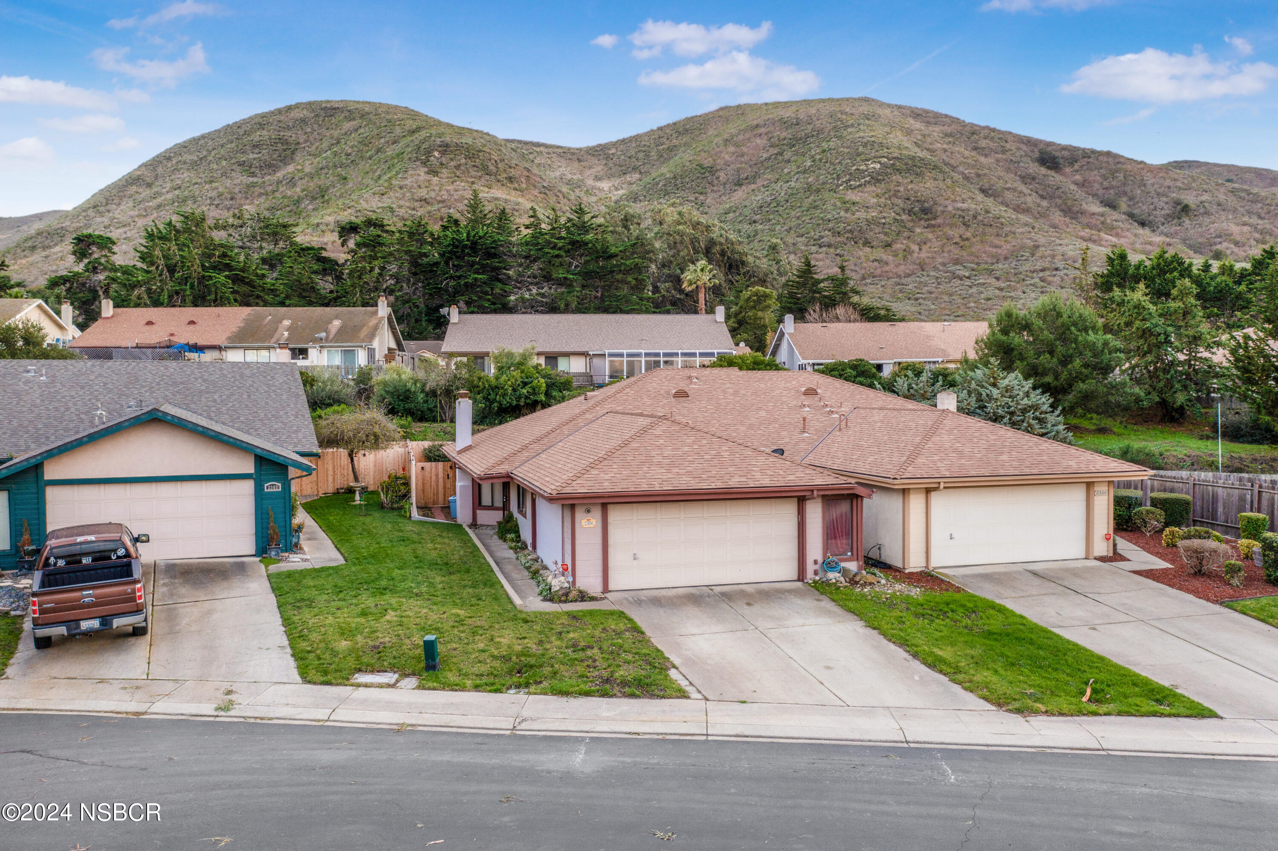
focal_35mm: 28
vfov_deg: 46.4
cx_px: 639
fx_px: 994
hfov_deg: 65.5
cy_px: 426
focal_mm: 10.26
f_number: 4
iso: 100
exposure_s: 1/120
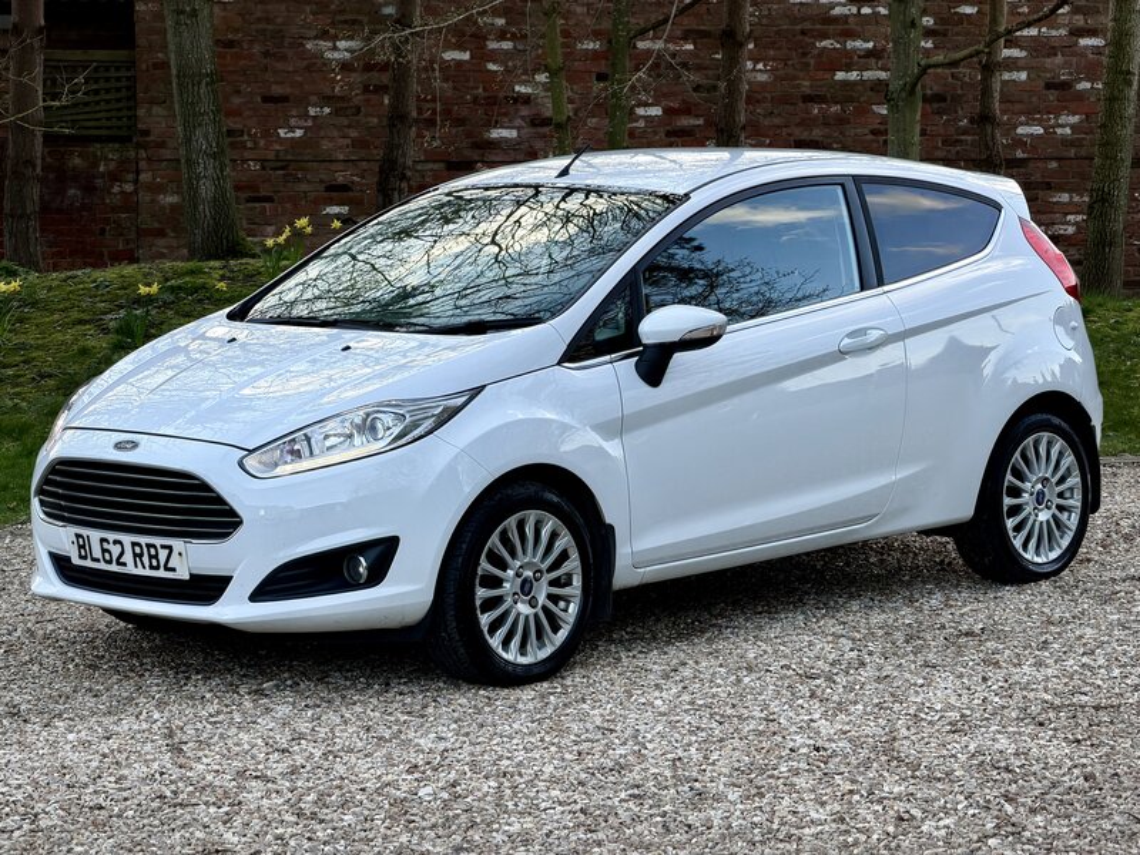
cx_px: 570
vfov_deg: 14.8
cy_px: 428
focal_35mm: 100
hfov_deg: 19.6
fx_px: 3293
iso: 40
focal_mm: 16.89
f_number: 2.8
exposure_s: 1/137
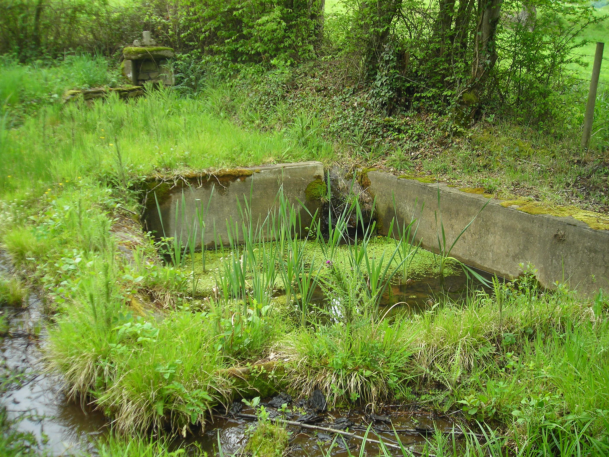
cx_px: 304
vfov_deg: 37.7
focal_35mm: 38
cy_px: 228
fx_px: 669
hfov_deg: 49.0
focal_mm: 6.3
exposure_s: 1/60.2
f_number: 3.2
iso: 50
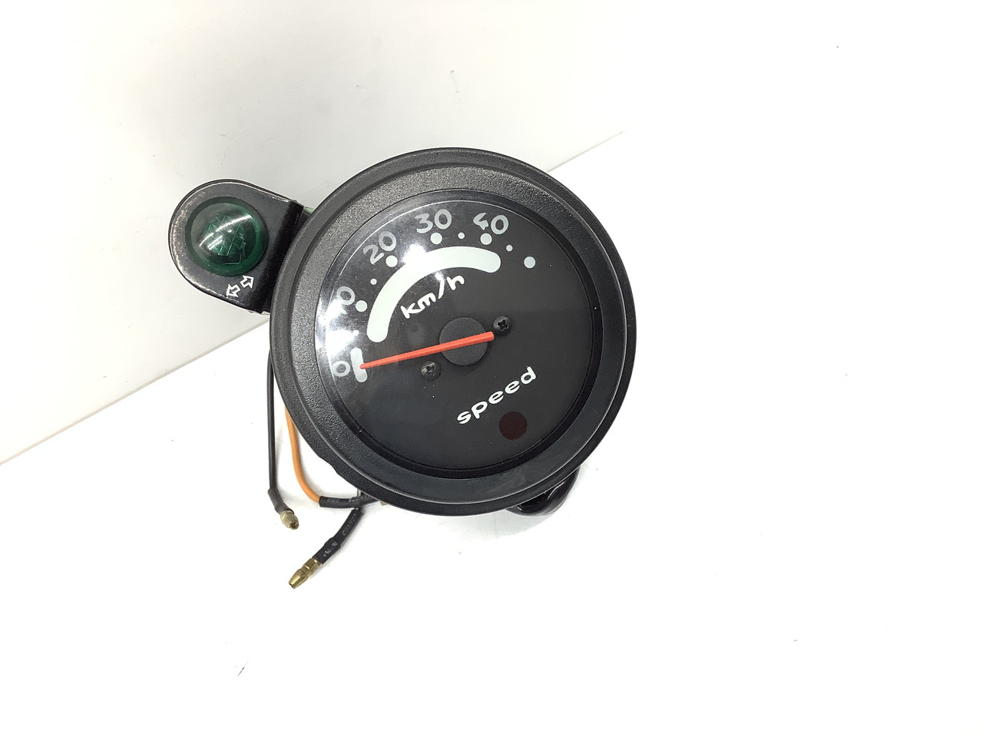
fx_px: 880
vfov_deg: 45.4
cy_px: 368
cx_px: 492
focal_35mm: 31
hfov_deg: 58.4
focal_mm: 3.3
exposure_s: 1/120
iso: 100
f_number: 2.4
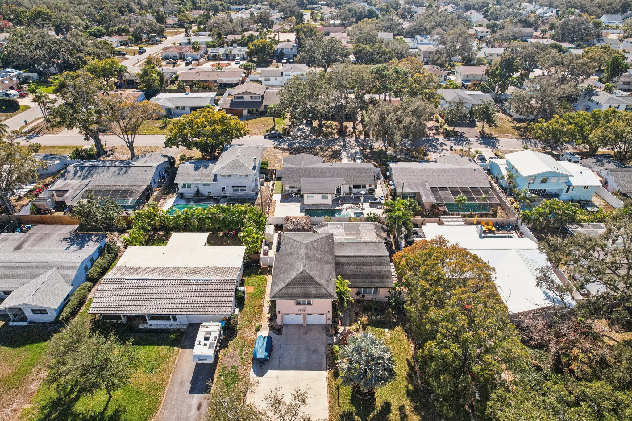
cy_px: 210
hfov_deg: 78.6
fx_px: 386
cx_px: 316
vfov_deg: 57.2
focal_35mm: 22
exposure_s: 1/1000
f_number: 2.8
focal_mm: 8.4
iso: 400
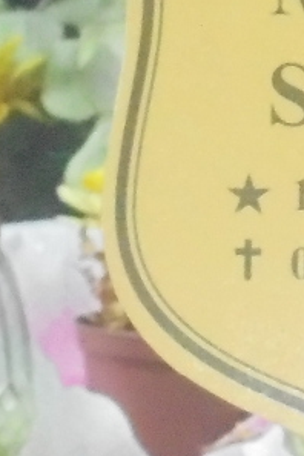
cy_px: 95
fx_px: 4433
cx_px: 404
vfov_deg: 5.9
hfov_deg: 3.9
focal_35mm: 350
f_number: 6.5
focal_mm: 27.6
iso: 800
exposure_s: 1/30
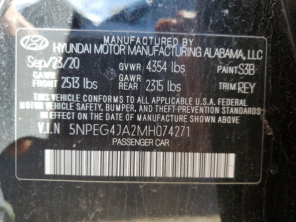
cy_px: 111
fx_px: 222
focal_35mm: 26
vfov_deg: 53.1
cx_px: 148
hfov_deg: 67.3
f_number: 1.5
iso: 73
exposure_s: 1/120
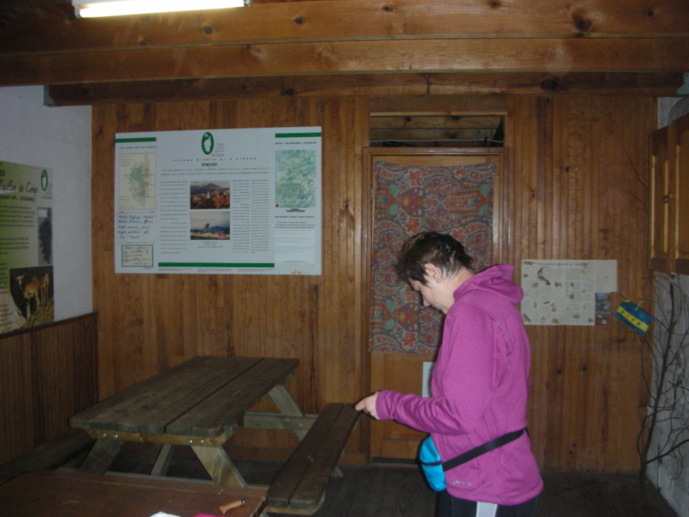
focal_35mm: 35
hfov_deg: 52.6
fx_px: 697
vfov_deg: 40.7
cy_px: 258
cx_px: 344
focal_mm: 5.8
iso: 200
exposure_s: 1/60.1
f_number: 3
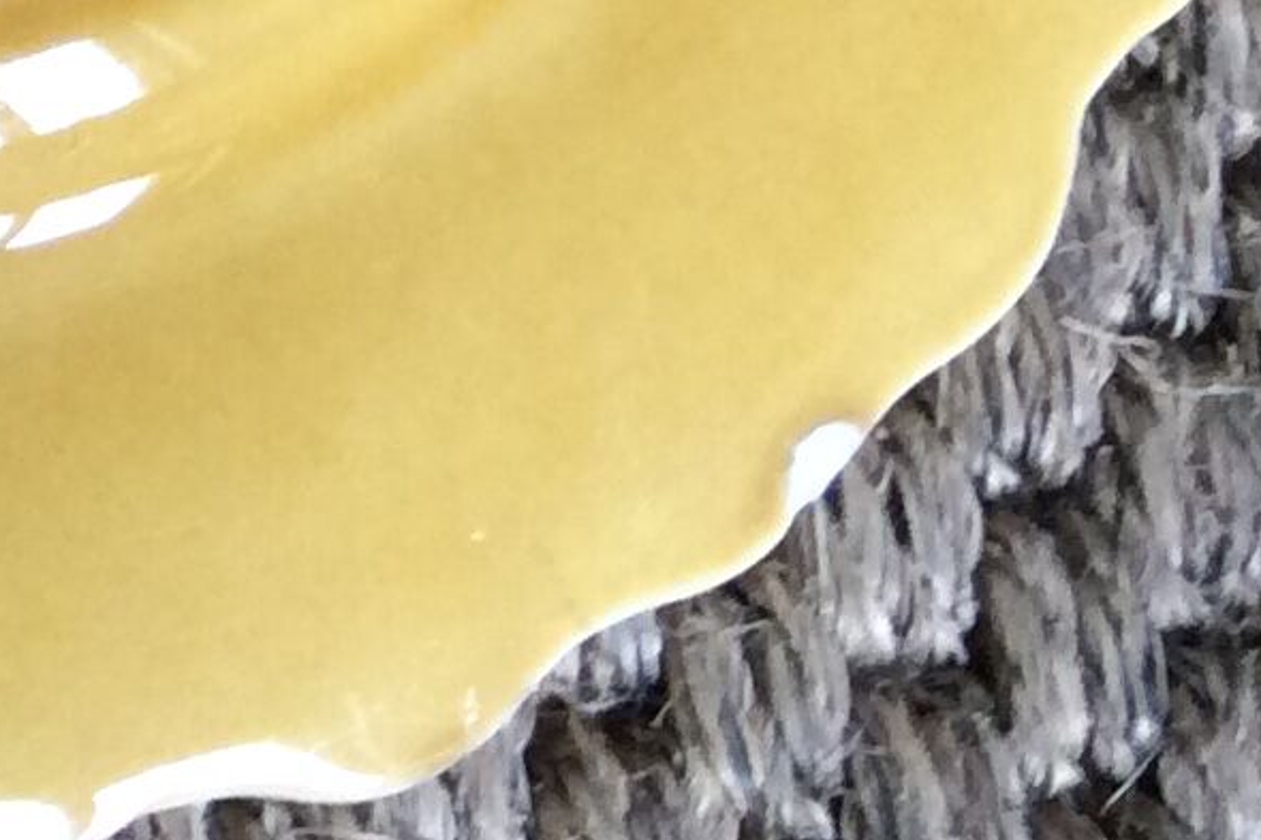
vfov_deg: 8.8
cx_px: -831
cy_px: -872
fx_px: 5112
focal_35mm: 146
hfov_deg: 13.0
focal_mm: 3.3
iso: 100
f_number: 2.4
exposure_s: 1/25
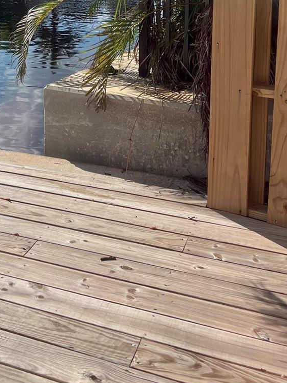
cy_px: 24
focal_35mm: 53
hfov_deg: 26.9
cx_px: 54
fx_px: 586
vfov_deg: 33.8
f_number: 1.5
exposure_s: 1/6579
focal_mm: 5.7
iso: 50
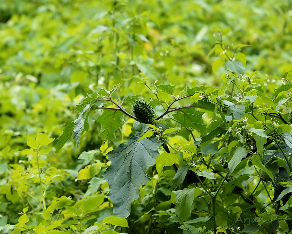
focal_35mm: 170
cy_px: 117
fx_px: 1469
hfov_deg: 11.3
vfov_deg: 9.1
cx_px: 169
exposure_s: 1/100
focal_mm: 100
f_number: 4
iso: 400
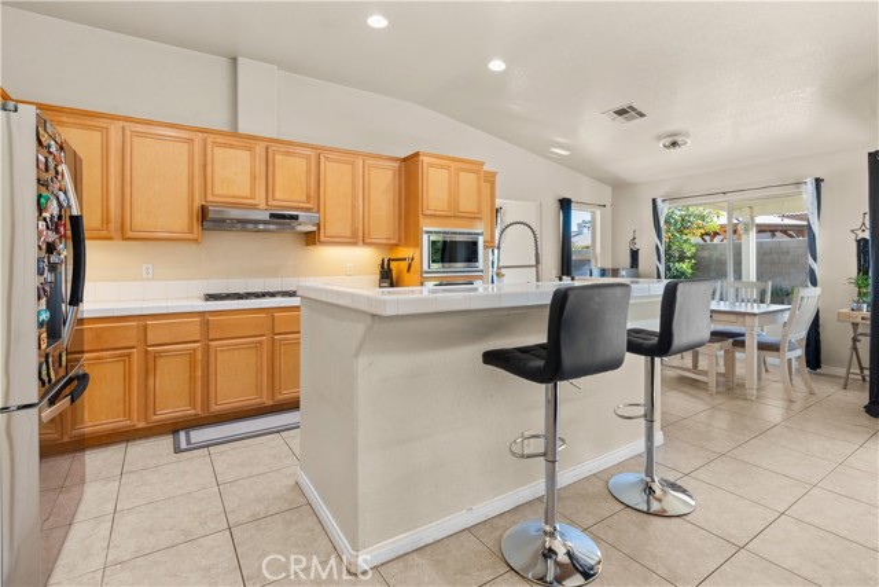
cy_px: 294
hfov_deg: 93.3
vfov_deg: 70.5
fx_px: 415
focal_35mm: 17
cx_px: 440
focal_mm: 17
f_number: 8
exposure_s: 1/5
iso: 400
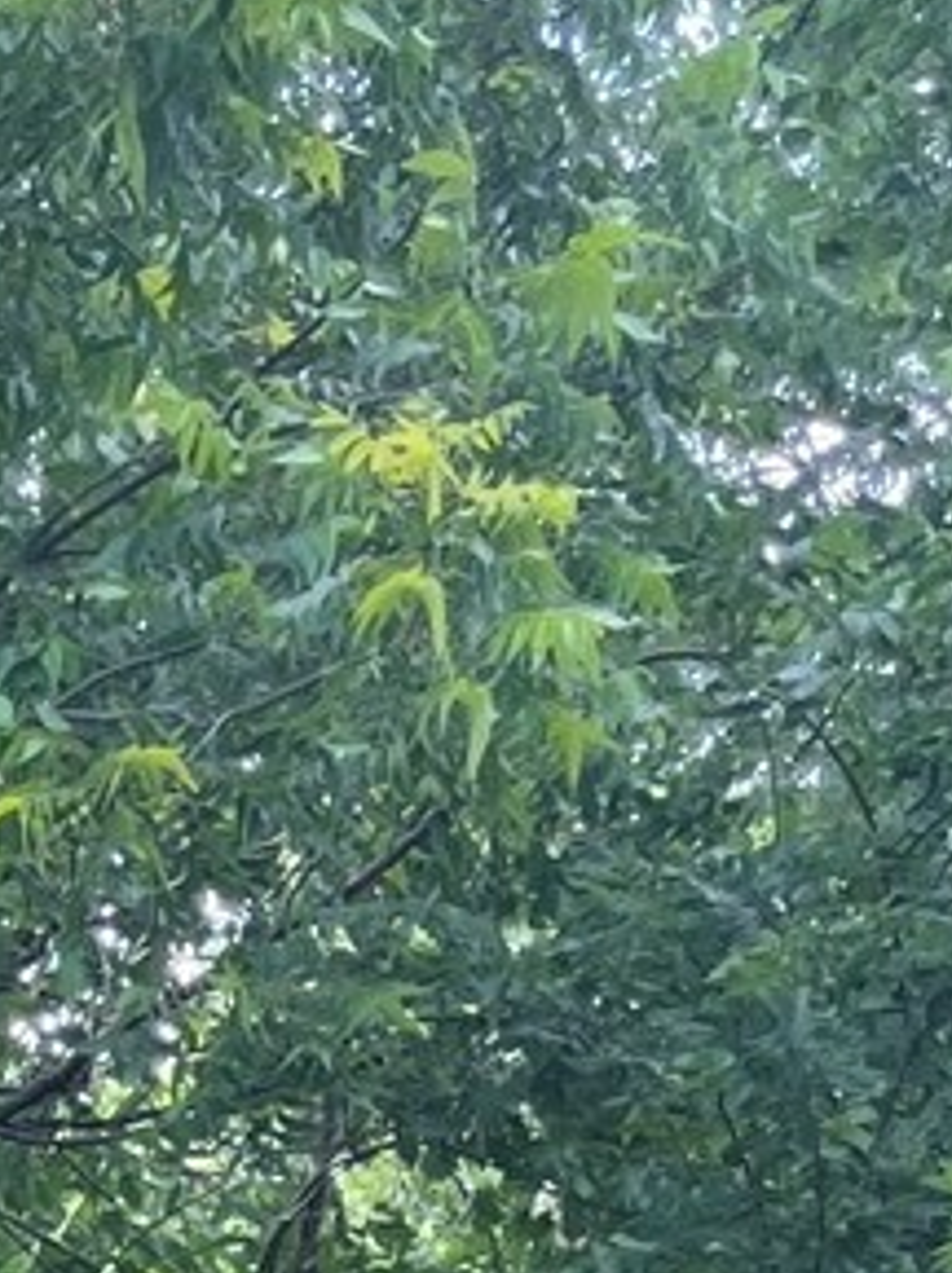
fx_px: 6358
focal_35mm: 173
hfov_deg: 8.3
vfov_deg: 9.5
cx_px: -727
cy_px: 3533
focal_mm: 5.1
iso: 32
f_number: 1.6
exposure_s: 1/150
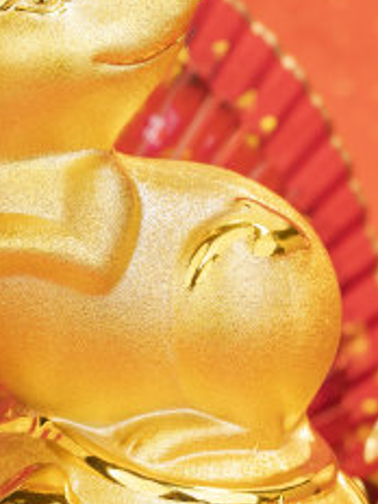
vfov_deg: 10.4
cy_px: 217
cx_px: 115
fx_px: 2766
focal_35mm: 190
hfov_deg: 7.8
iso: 50
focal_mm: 75
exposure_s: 1/160
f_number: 9
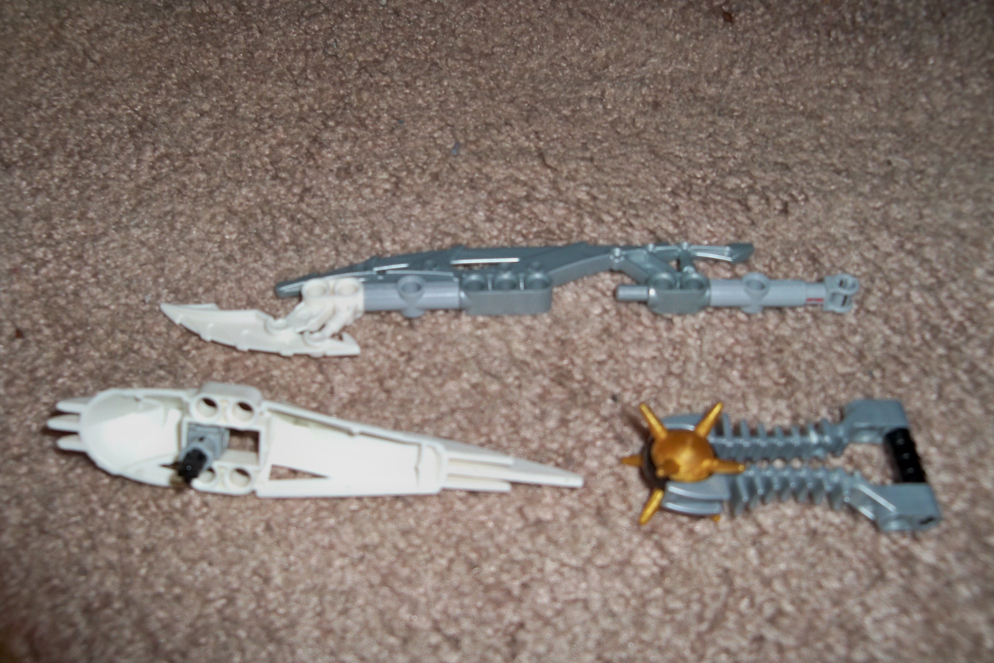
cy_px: 355
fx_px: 1022
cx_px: 489
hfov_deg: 51.9
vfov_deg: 35.9
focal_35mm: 37
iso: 200
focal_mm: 6.2
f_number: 3.5
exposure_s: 1/30
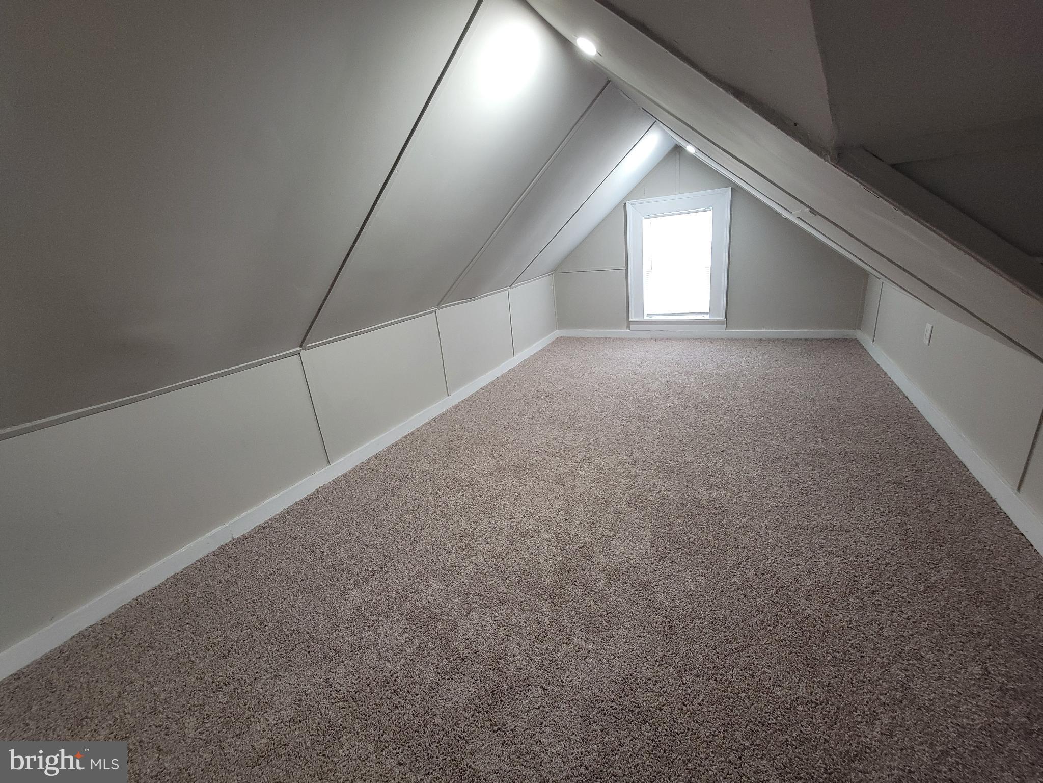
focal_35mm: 13
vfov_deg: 89.9
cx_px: 522
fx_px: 392
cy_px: 392
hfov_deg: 106.2
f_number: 2.2
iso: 320
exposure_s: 1/40
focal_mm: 2.2
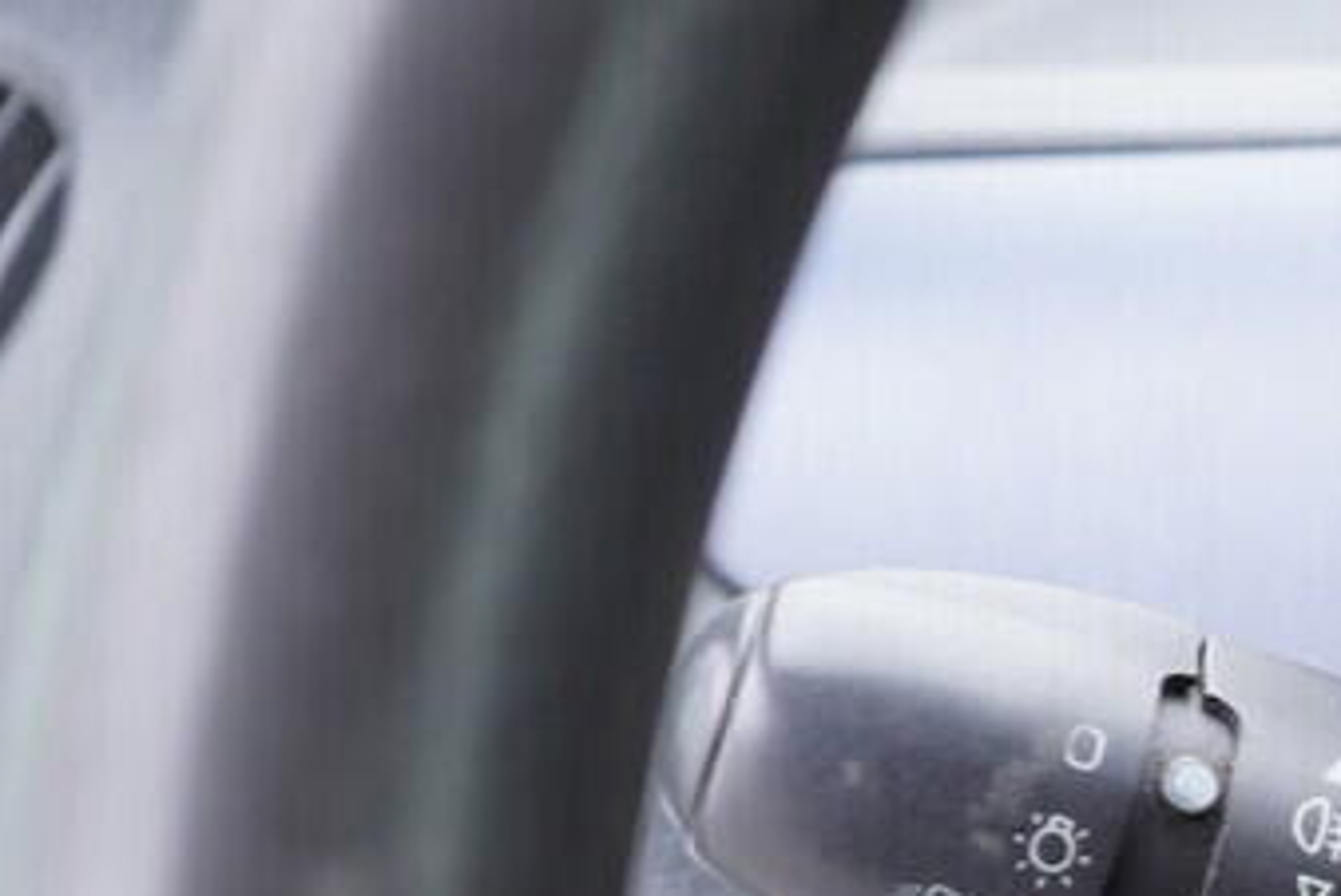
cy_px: 1259
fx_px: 4064
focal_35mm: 109
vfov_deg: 12.1
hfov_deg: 17.9
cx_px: 1551
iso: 320
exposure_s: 1/40
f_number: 2.8
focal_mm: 24
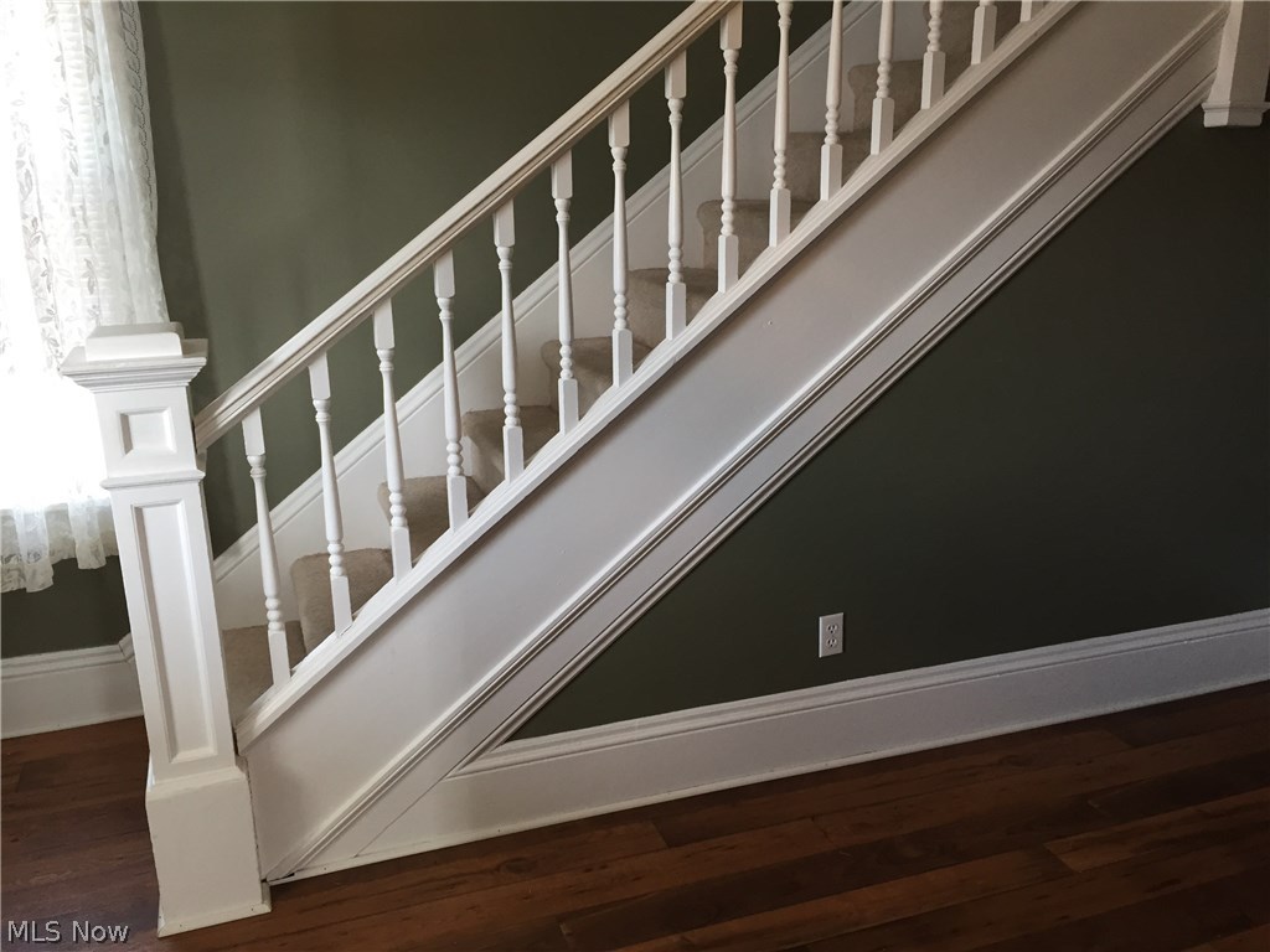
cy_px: 476
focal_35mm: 29
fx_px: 1064
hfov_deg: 61.7
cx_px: 635
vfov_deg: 48.2
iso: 50
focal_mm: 4.15
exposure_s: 1/30
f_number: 2.2
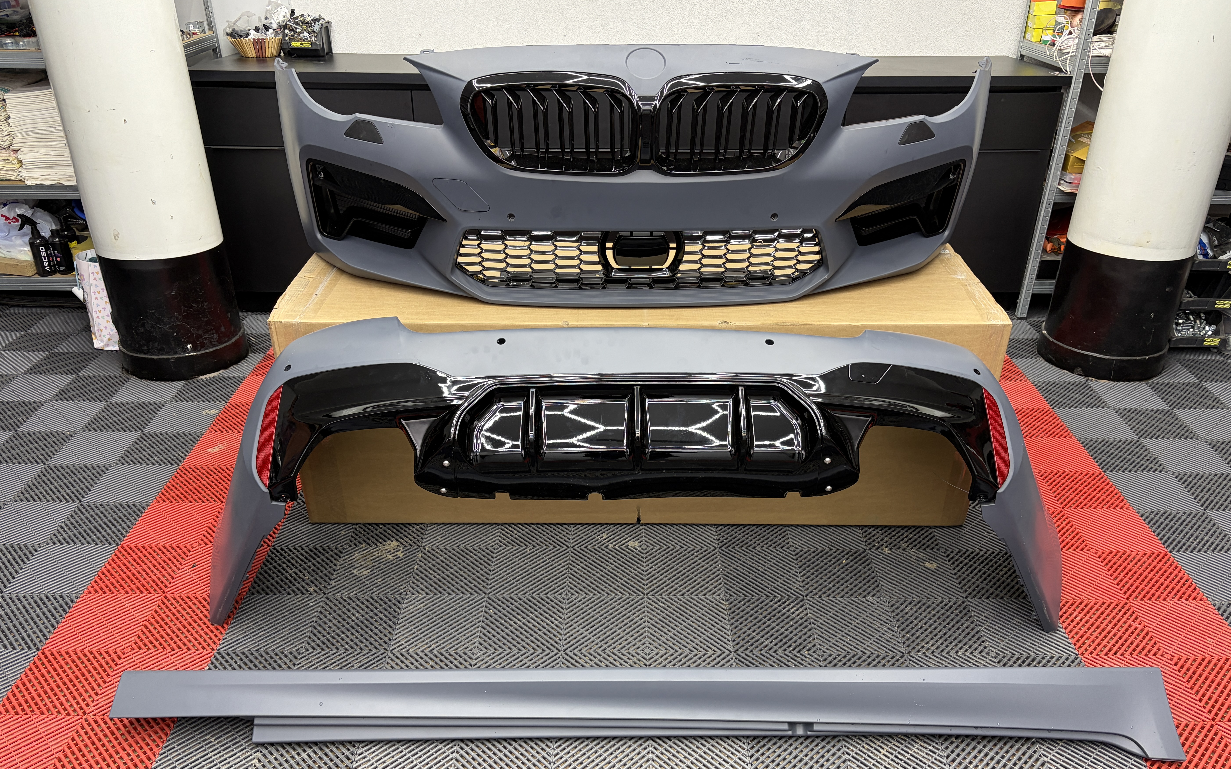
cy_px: 449
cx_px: 623
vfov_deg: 44.4
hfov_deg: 66.5
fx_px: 939
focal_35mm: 28
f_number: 1.6
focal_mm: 5.96
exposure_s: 1/50
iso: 100
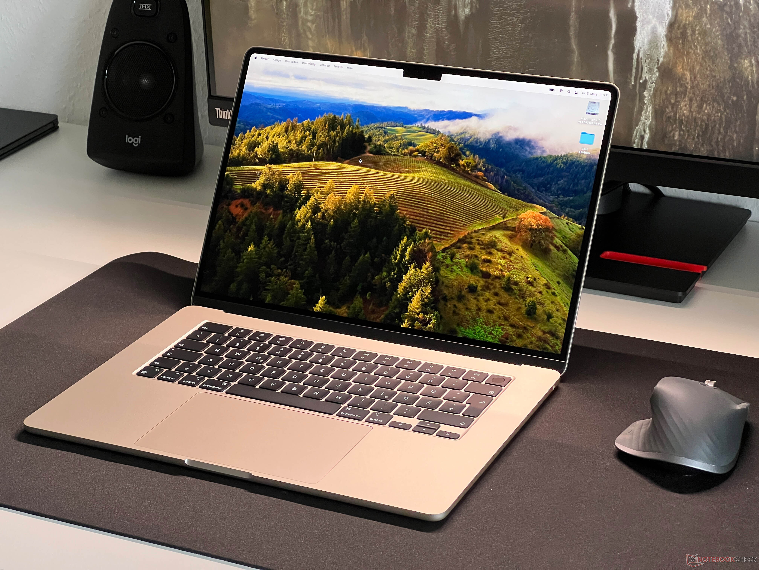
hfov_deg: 25.3
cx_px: 380
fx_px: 1688
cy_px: 285
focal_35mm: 77
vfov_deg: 19.1
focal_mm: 9
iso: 500
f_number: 2.8
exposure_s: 1/60
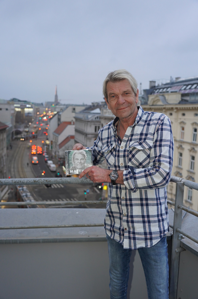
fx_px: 264
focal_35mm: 32
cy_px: 150
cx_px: 99
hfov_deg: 41.0
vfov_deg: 58.8
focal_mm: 32
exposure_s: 1/160
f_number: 4
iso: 1250
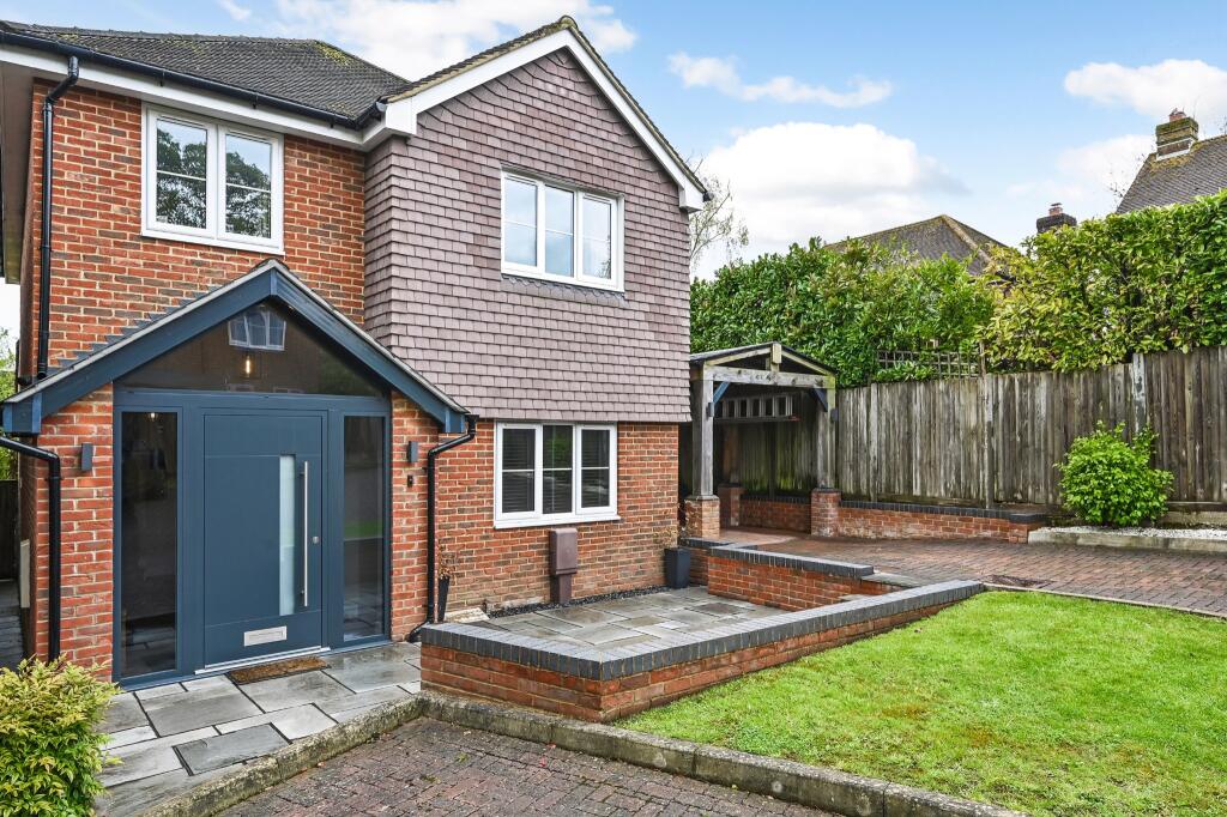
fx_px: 715
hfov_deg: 81.2
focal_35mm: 21
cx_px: 614
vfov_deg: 59.5
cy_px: 408
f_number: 9
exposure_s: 1/160
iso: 400
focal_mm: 21
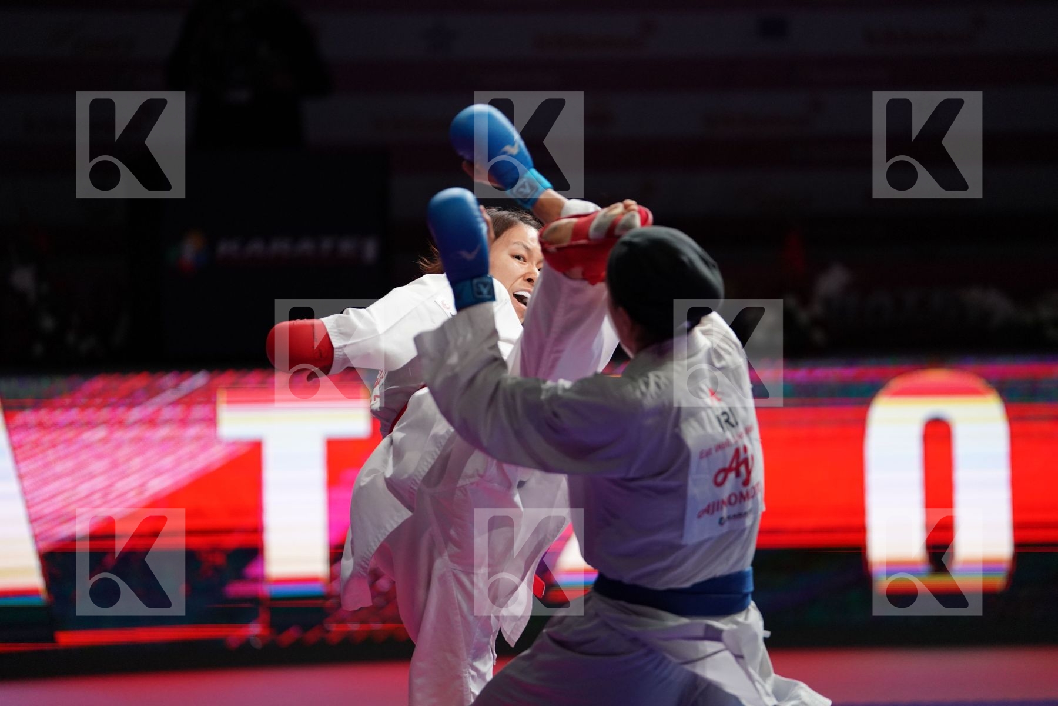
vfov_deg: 7.9
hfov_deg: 11.9
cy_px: 353
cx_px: 529
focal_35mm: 173
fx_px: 5084
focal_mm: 173
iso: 2500
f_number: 2.8
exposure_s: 1/1000
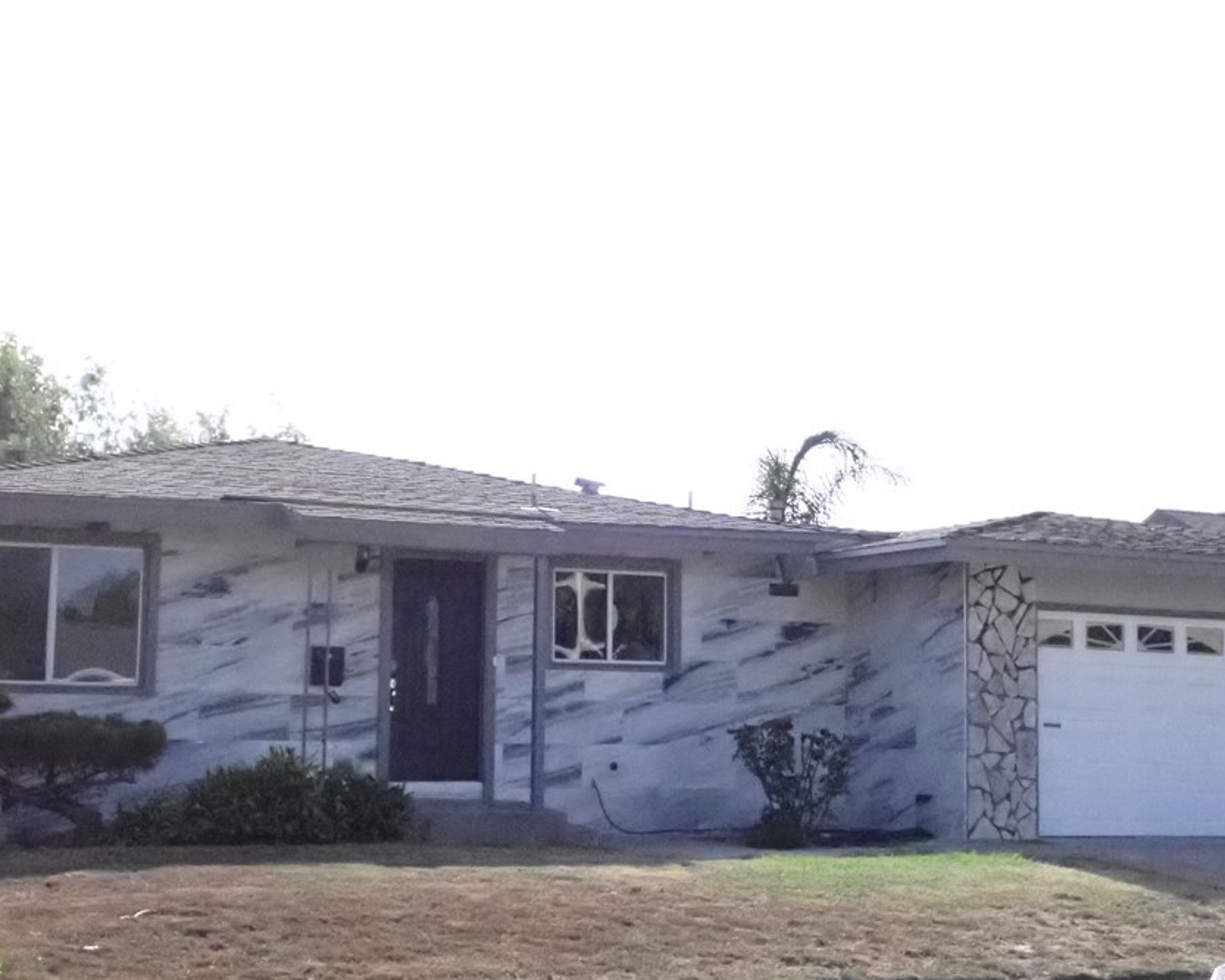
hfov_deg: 31.4
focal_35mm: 60
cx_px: 669
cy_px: 469
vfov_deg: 25.4
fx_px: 2175
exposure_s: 1/2000
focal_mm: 9.01
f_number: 13
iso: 5000
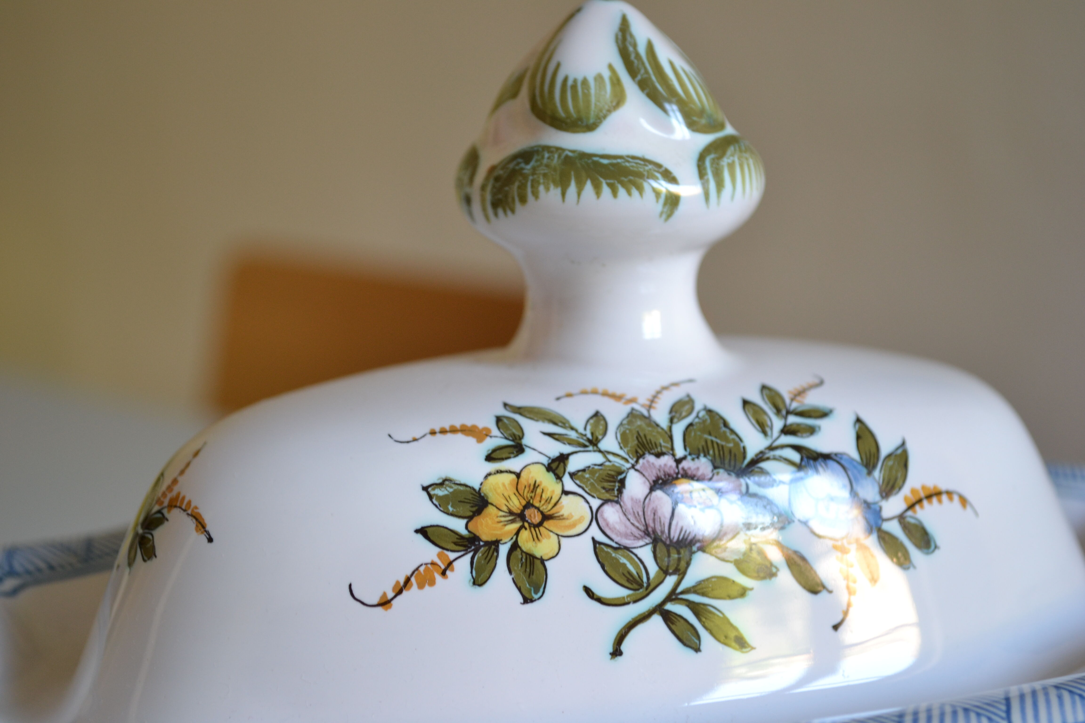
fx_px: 1899
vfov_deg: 21.6
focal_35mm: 63
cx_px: 542
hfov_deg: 31.9
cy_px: 362
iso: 400
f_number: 5.3
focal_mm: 42
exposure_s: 1/25
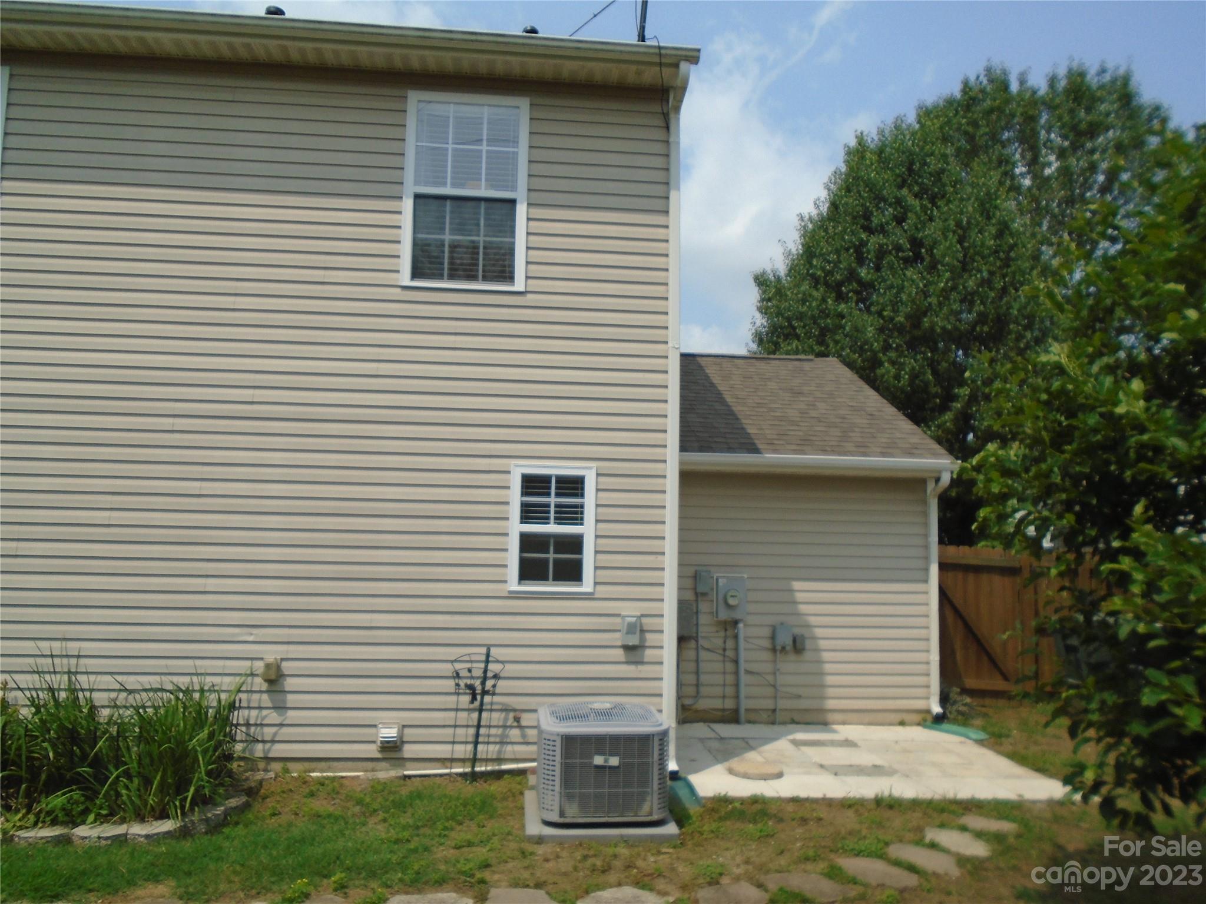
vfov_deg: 53.1
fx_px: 906
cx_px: 603
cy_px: 452
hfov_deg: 67.3
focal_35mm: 26
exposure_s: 1/250
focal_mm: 4.6
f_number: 8
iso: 100
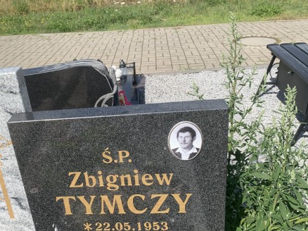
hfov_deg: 48.0
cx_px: 98
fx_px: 338
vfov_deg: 37.7
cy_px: 116
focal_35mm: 38
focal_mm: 4.25
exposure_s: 1/2611
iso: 25
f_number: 1.8
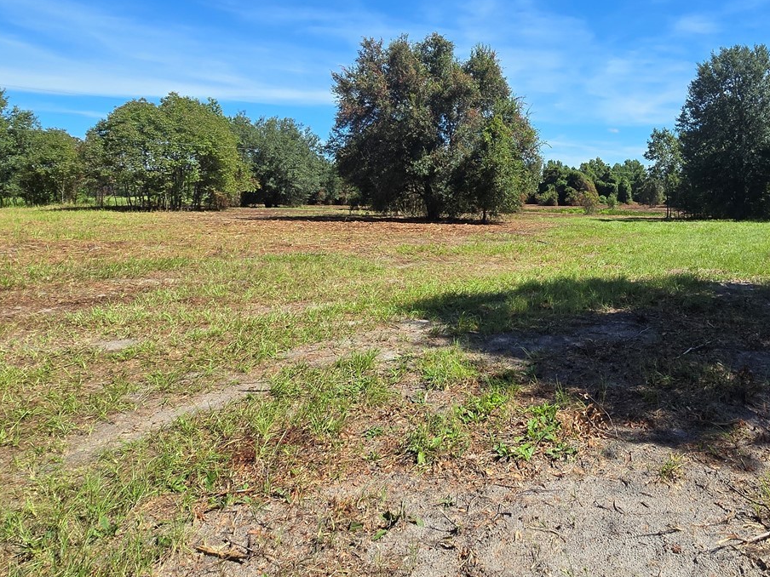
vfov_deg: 57.6
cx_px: 526
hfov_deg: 71.3
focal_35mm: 23
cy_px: 191
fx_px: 512
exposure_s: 1/1723
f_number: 2.2
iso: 50
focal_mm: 2.2
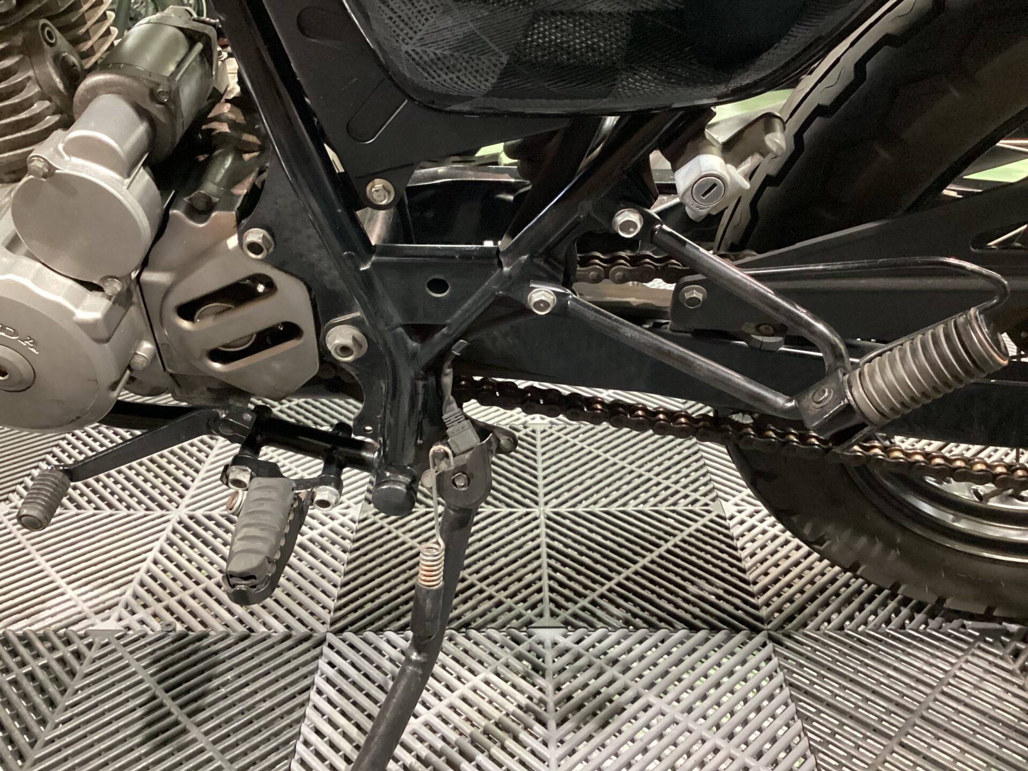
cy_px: 386
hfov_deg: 58.4
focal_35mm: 31
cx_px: 514
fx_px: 921
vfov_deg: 45.4
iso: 800
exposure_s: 1/17
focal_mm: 3.3
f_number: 2.4
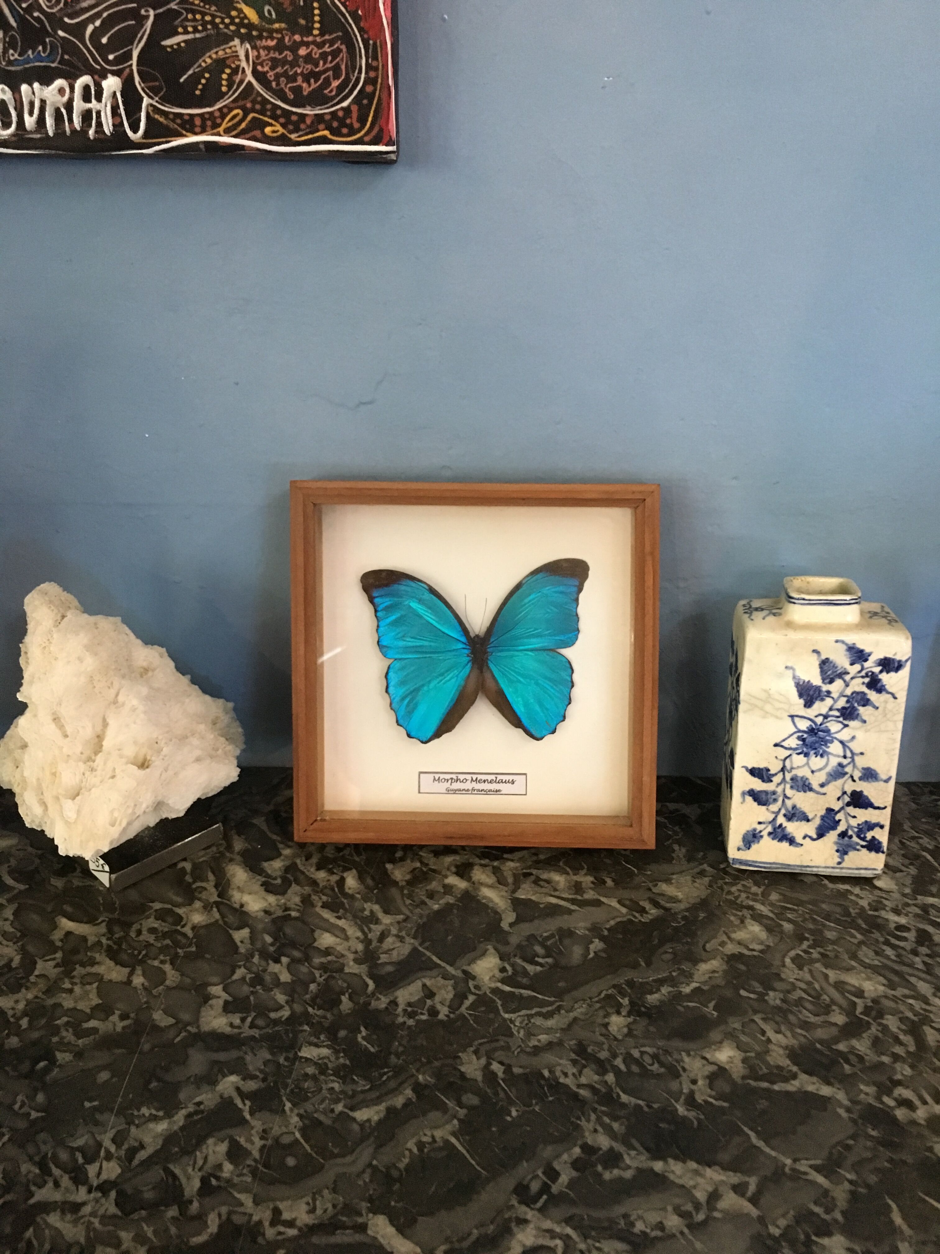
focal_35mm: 29
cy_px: 627
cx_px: 470
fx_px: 1050
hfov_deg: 48.2
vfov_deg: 61.7
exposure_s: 1/17
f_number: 2.2
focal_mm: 4.15
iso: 250
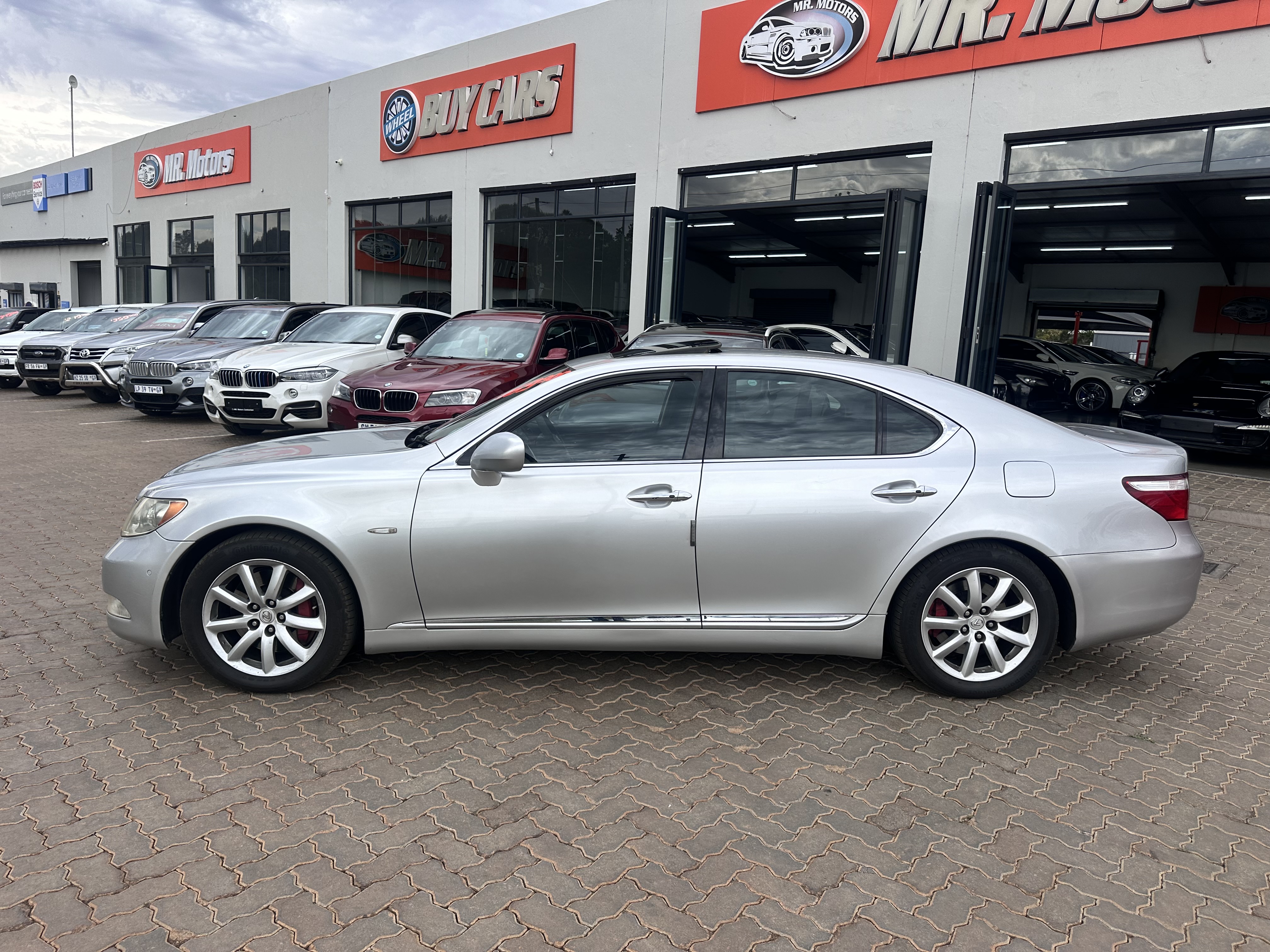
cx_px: 635
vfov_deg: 56.8
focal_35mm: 24
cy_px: 476
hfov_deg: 71.6
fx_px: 881
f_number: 1.78
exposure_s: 1/2353
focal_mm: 6.86
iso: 80
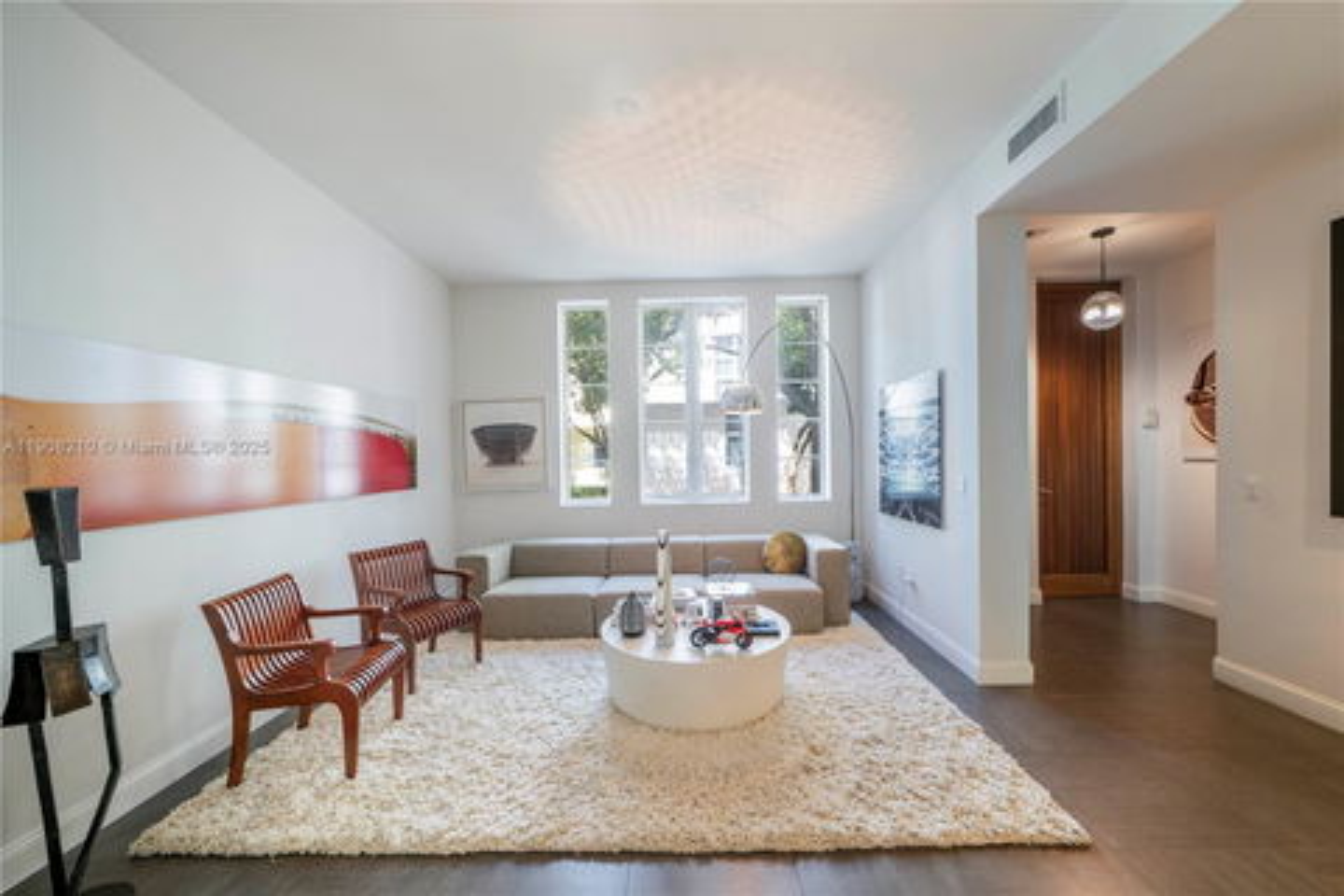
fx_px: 485
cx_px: 672
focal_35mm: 13
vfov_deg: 85.4
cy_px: 448
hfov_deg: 108.3
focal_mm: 13
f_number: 6.7
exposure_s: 1/30
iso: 125
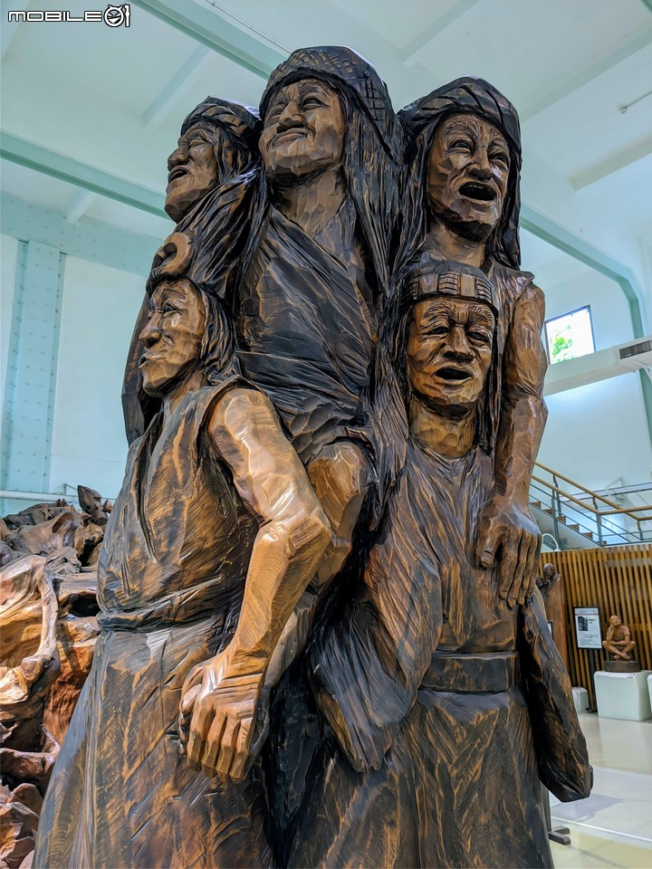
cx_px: 326
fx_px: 653
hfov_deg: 53.1
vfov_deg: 67.3
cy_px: 434
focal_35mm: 26
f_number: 1.75
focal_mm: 4.75
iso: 313
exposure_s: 1/25
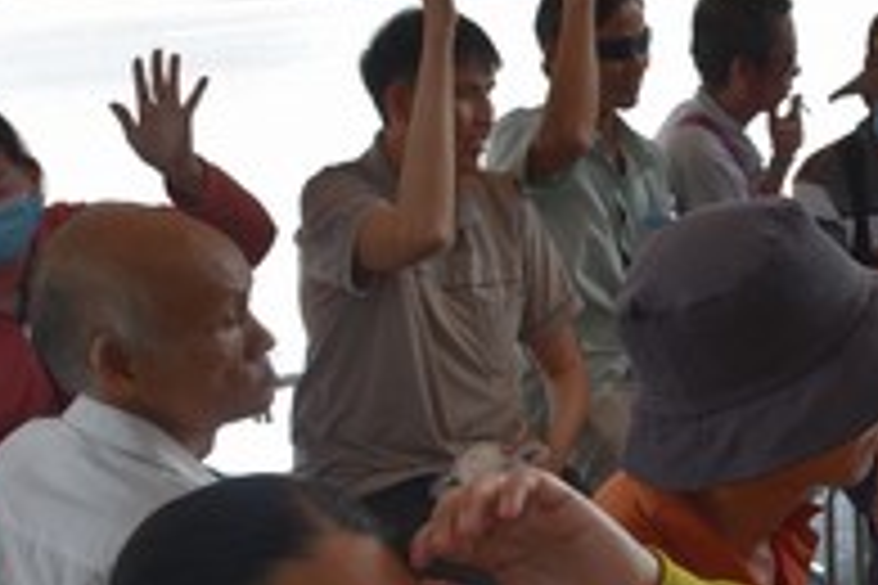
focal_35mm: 80
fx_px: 1951
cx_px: 973
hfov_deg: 23.7
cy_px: 270
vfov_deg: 17.1
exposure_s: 1/160
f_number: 6.3
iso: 400
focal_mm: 24
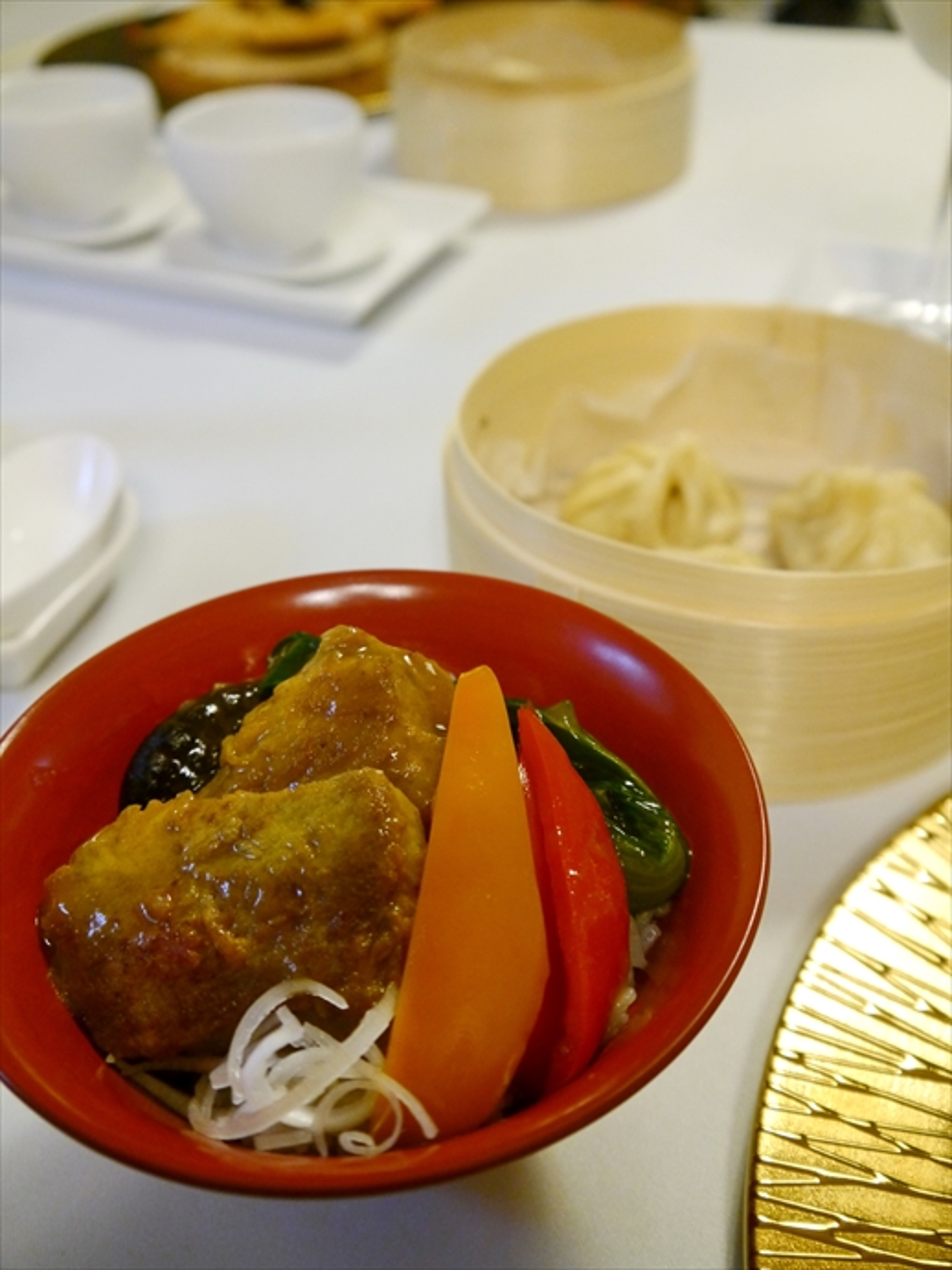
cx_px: 476
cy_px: 635
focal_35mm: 36
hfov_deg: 39.6
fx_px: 1320
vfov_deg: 51.4
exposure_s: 1/60
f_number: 4.1
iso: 1250
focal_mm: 18
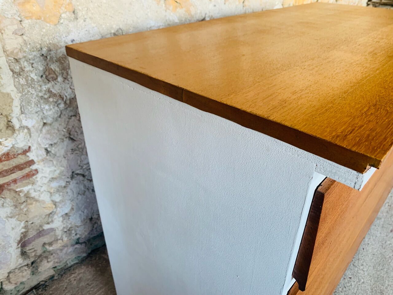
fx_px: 295
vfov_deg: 53.1
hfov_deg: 67.3
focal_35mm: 26
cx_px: 196
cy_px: 148
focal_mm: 4.25
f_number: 1.8
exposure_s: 1/60
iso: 125
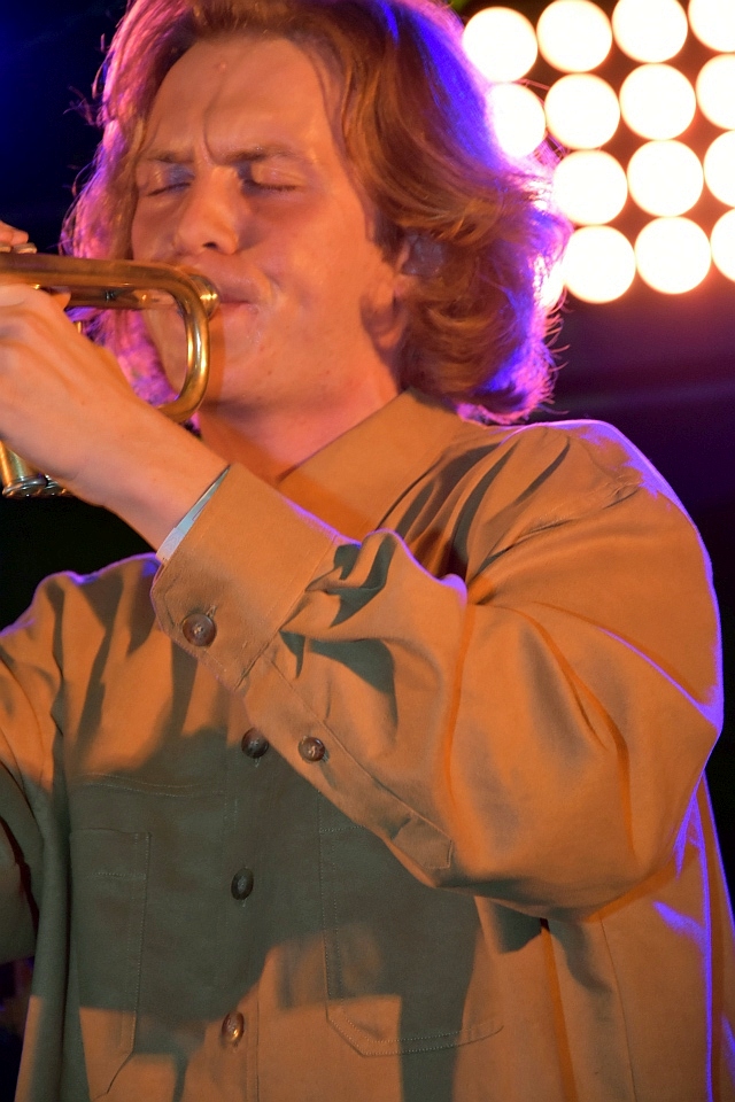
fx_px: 4823
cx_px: 368
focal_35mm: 158
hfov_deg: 8.7
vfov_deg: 13.0
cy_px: 551
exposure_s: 1/125
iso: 3200
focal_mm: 105
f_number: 5.6
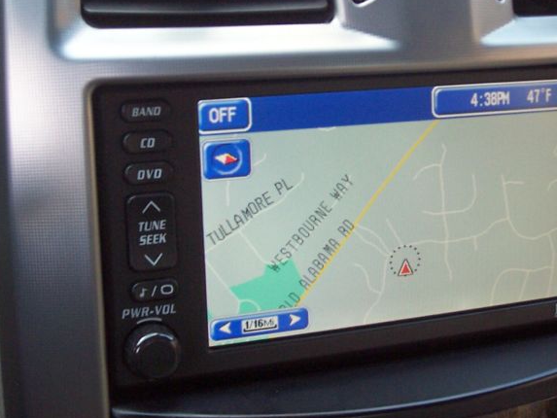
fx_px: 1062
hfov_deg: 29.2
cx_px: 357
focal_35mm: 66
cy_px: 114
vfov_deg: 22.1
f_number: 3
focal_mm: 7
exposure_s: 1/30
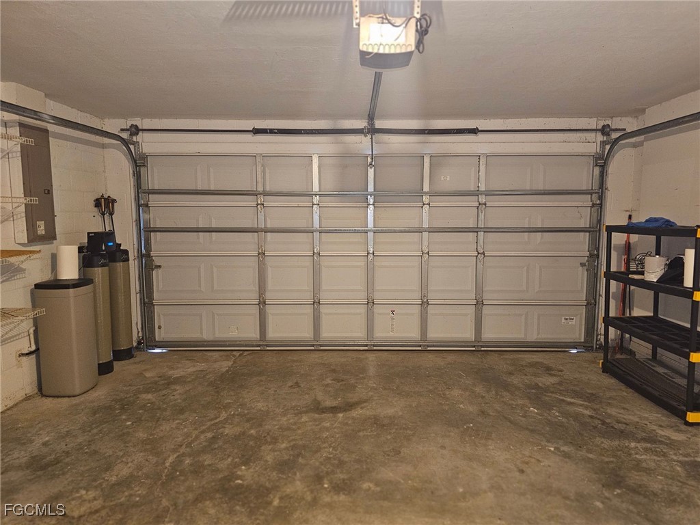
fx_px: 465
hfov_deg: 73.9
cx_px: 350
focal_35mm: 23
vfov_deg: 58.9
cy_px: 262
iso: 500
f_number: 1.7
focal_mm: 6.3
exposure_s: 1/24
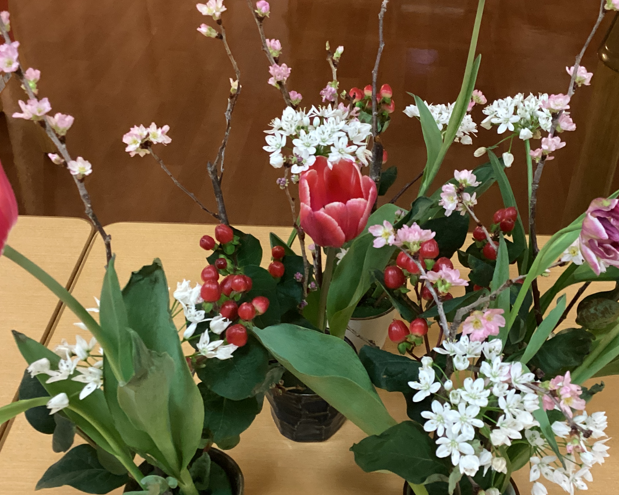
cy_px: 244
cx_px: 339
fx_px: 879
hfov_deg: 38.7
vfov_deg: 31.4
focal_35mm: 48
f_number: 2.4
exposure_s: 1/25
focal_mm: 3.3
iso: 400
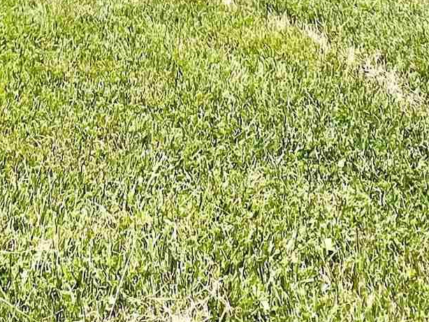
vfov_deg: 14.3
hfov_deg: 29.4
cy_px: -465
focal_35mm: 65
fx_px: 806
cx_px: 119
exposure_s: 1/797
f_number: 1.8
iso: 32
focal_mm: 1.57
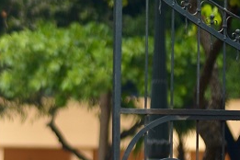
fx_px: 4220
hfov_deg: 3.2
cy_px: 229
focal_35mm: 633
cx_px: -131
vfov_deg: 2.2
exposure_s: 1/640
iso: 100
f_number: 2.8
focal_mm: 200
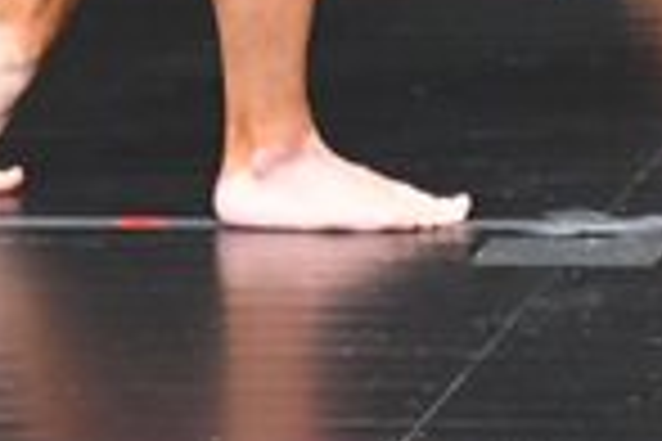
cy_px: -706
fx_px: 29089
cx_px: 498
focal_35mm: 1582
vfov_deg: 0.9
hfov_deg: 1.3
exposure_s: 1/400
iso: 5000
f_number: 5.6
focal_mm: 200
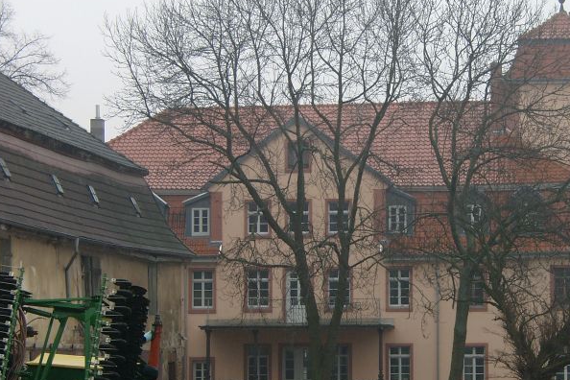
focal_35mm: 140
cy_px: 198
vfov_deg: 9.8
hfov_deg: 14.6
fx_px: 2216
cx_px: 378
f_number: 4
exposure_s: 1/236
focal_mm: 20.72
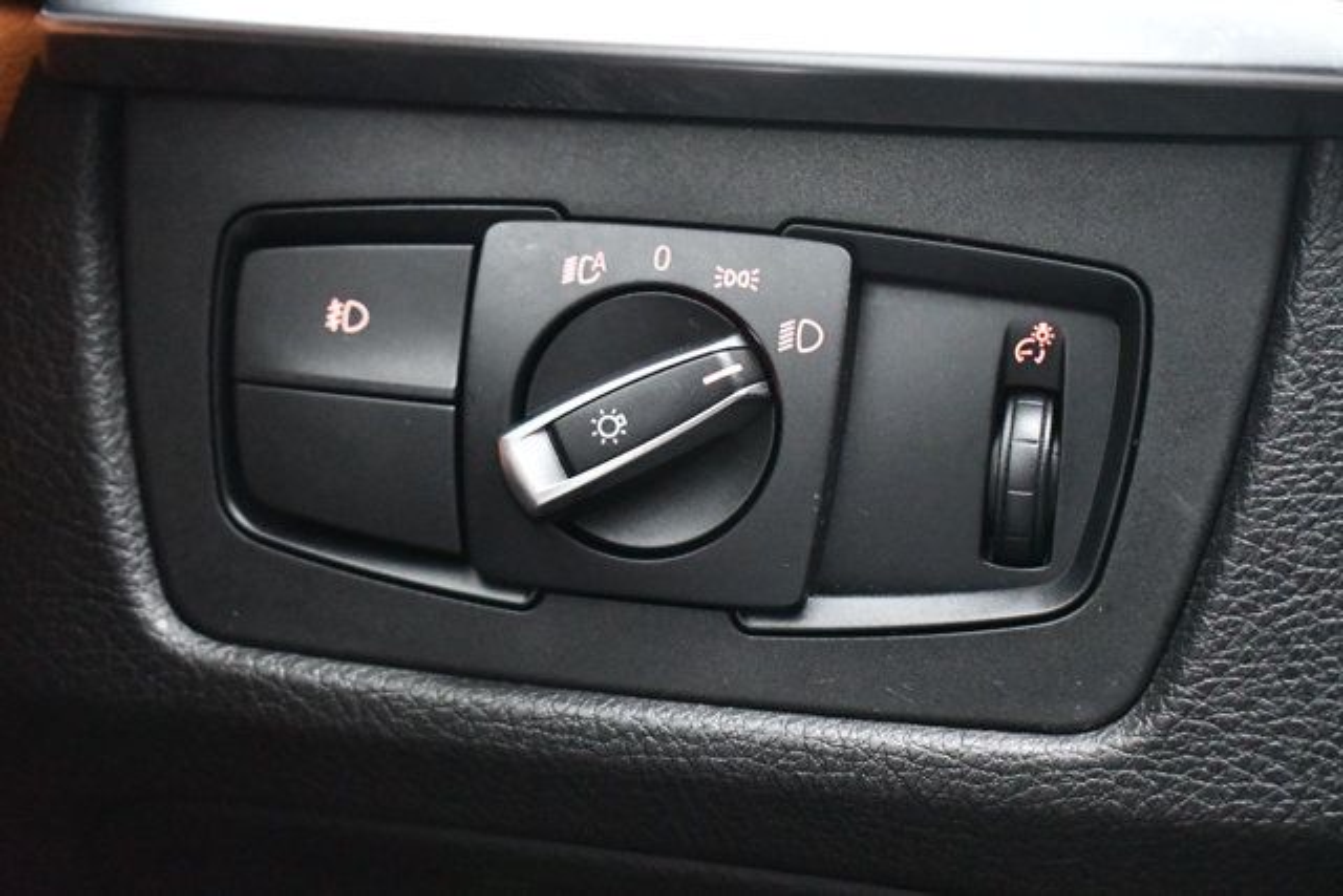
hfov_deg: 30.1
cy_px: 448
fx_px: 2500
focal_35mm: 67
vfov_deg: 20.3
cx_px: 672
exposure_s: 1/30
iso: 12800
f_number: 5
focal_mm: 45
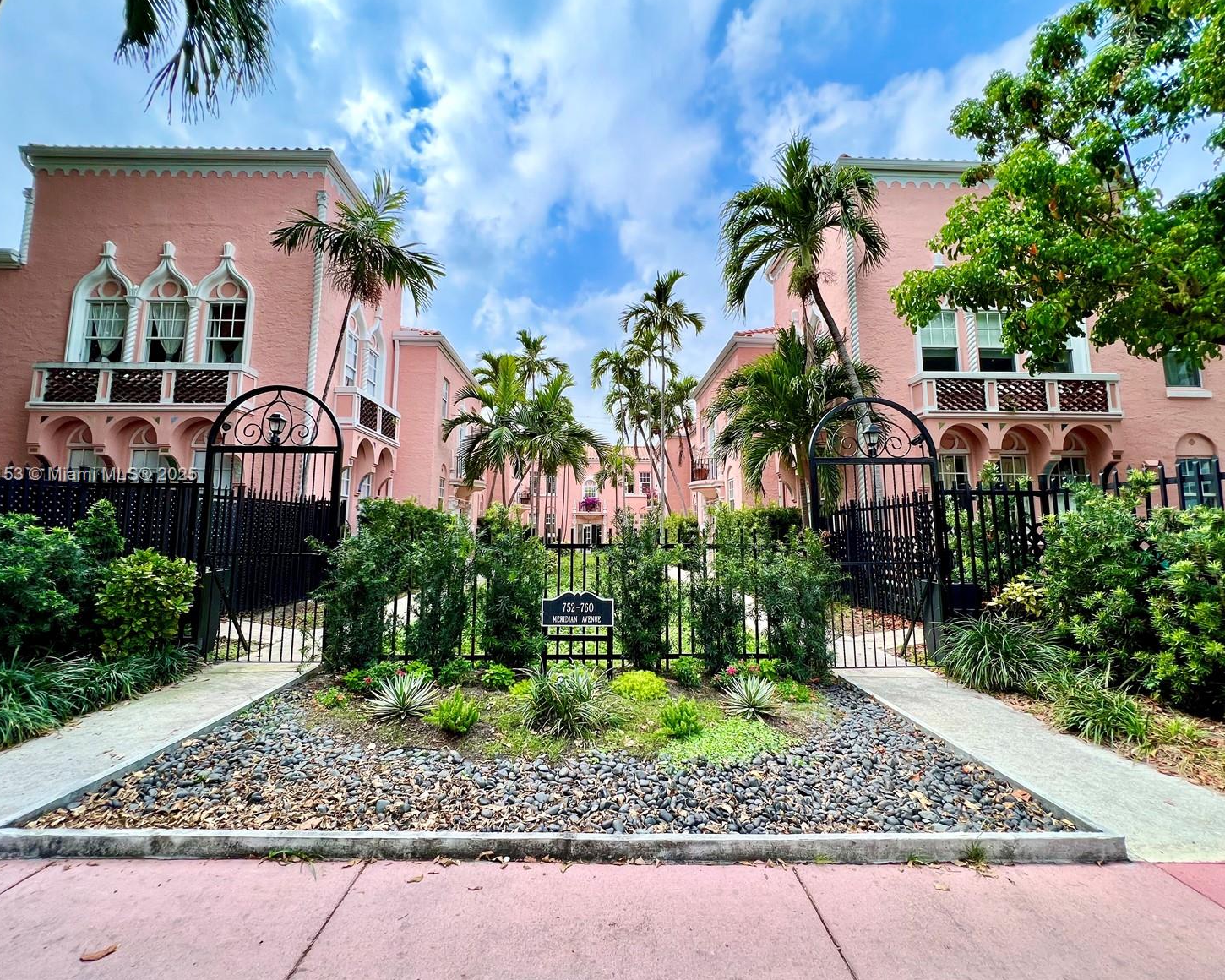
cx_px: 603
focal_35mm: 14
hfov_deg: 100.7
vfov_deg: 88.0
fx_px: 508
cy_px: 476
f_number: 1.8
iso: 32
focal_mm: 1.57
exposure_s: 1/1064
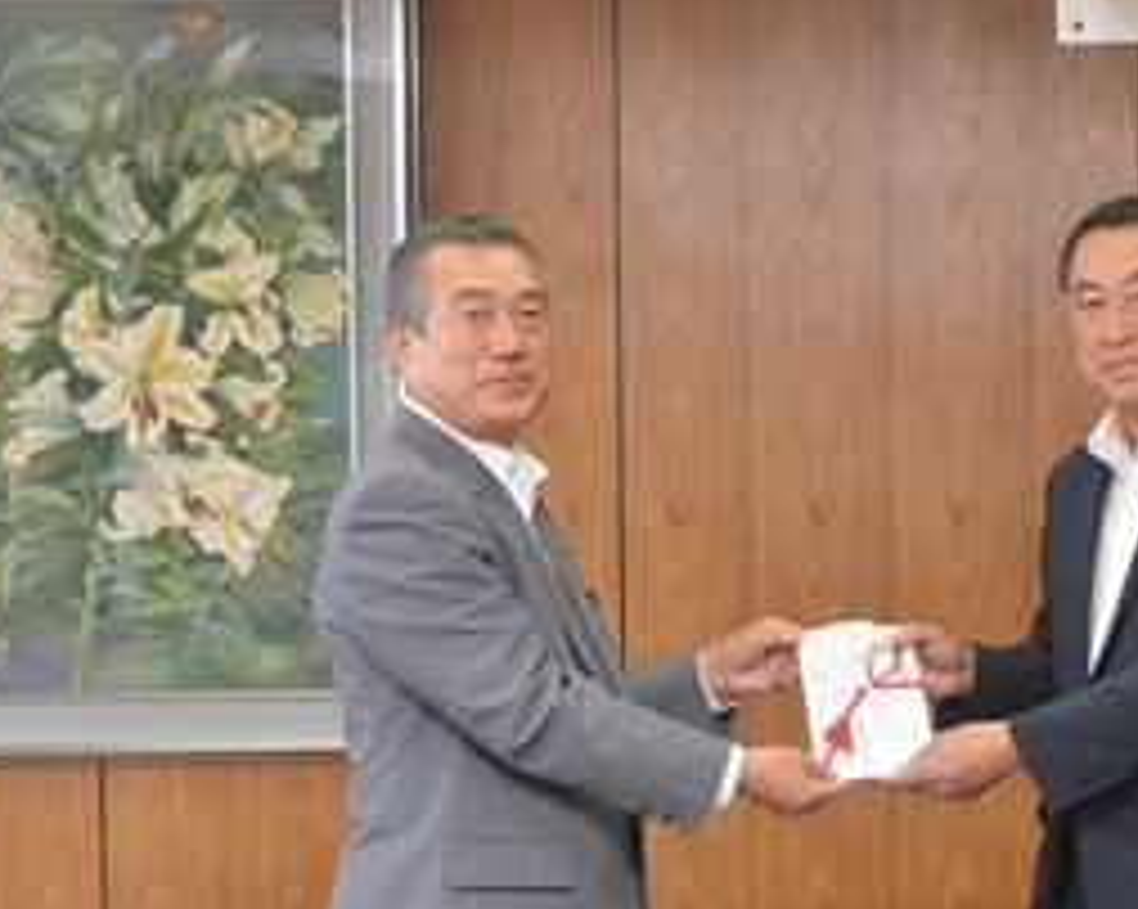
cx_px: 846
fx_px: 2995
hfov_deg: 21.3
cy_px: 515
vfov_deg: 17.2
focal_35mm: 89
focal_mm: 32
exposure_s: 1/250
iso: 3200
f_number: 8
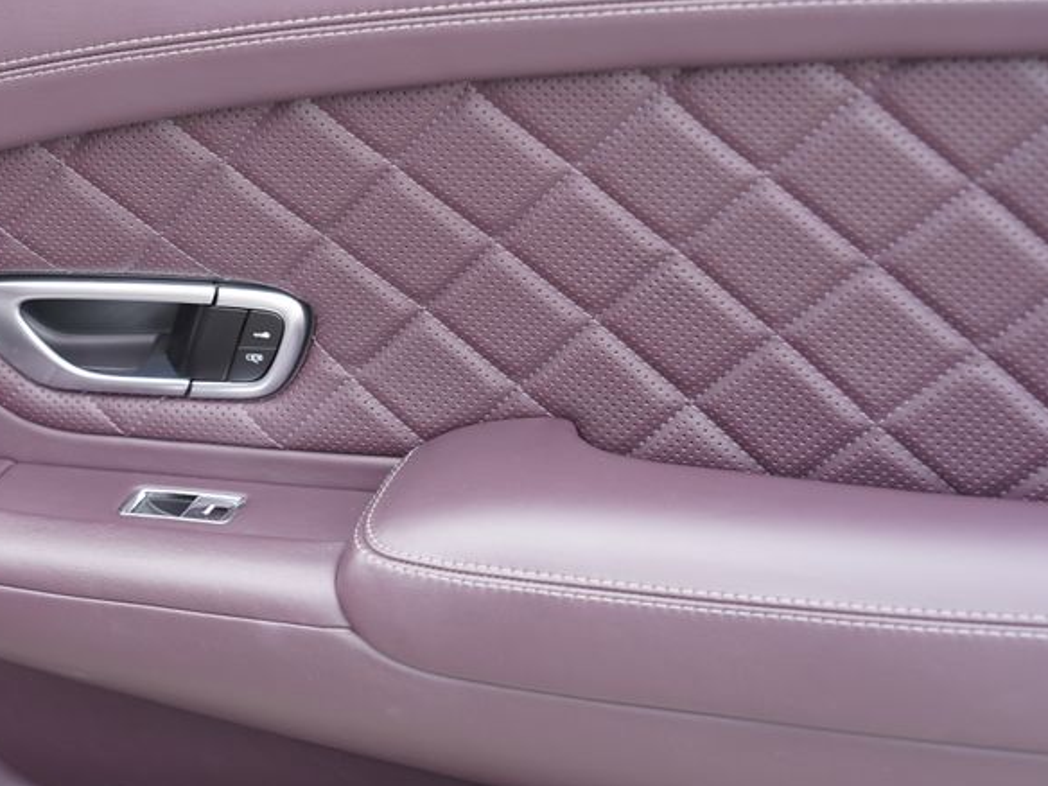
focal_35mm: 81
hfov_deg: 23.6
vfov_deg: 18.2
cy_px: 317
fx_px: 2452
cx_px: 147
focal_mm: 48
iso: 320
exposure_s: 1/60
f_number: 4
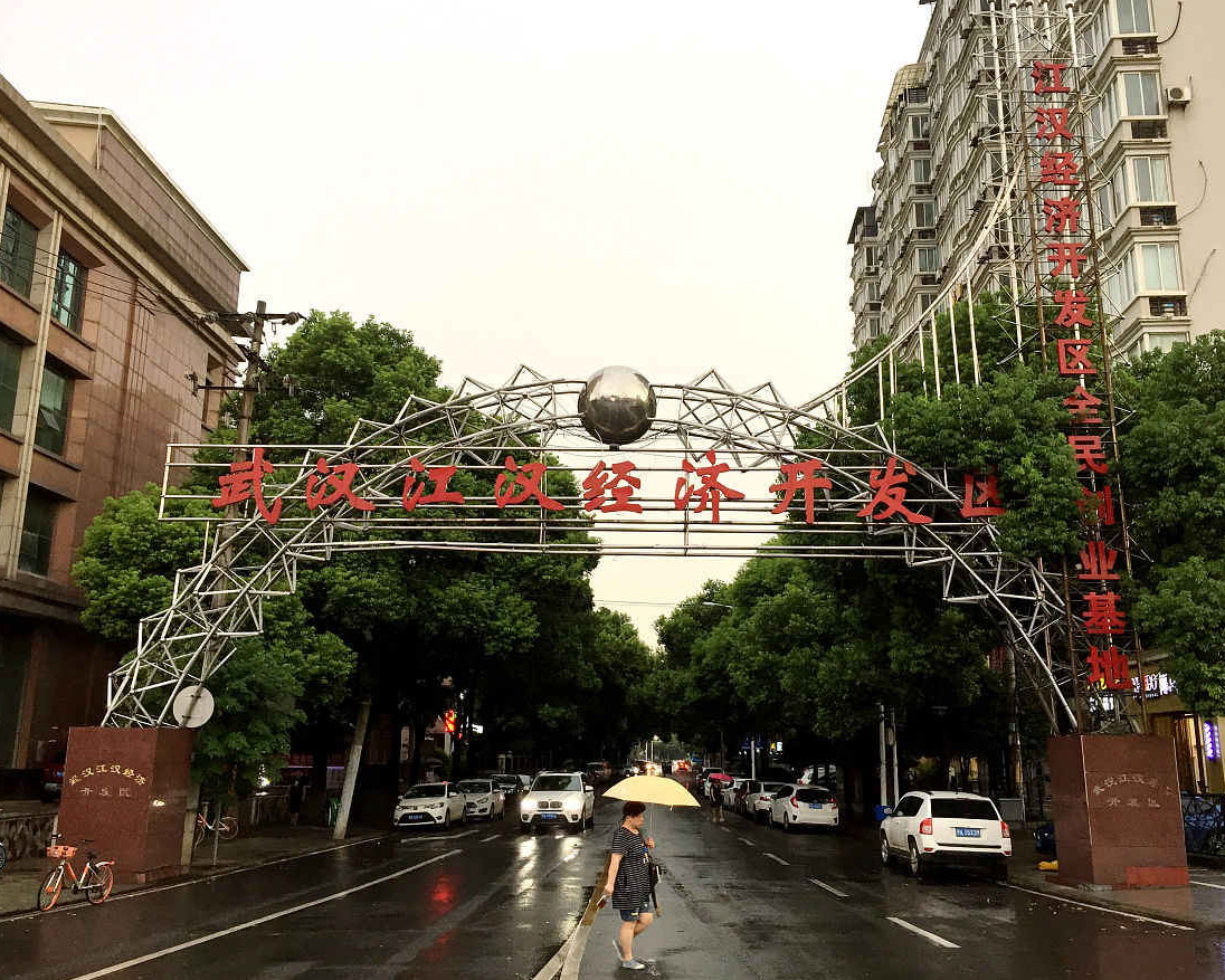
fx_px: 1124
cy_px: 484
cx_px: 612
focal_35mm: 31
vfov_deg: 47.1
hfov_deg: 57.2
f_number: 2.2
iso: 32
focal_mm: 4.15
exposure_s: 1/33
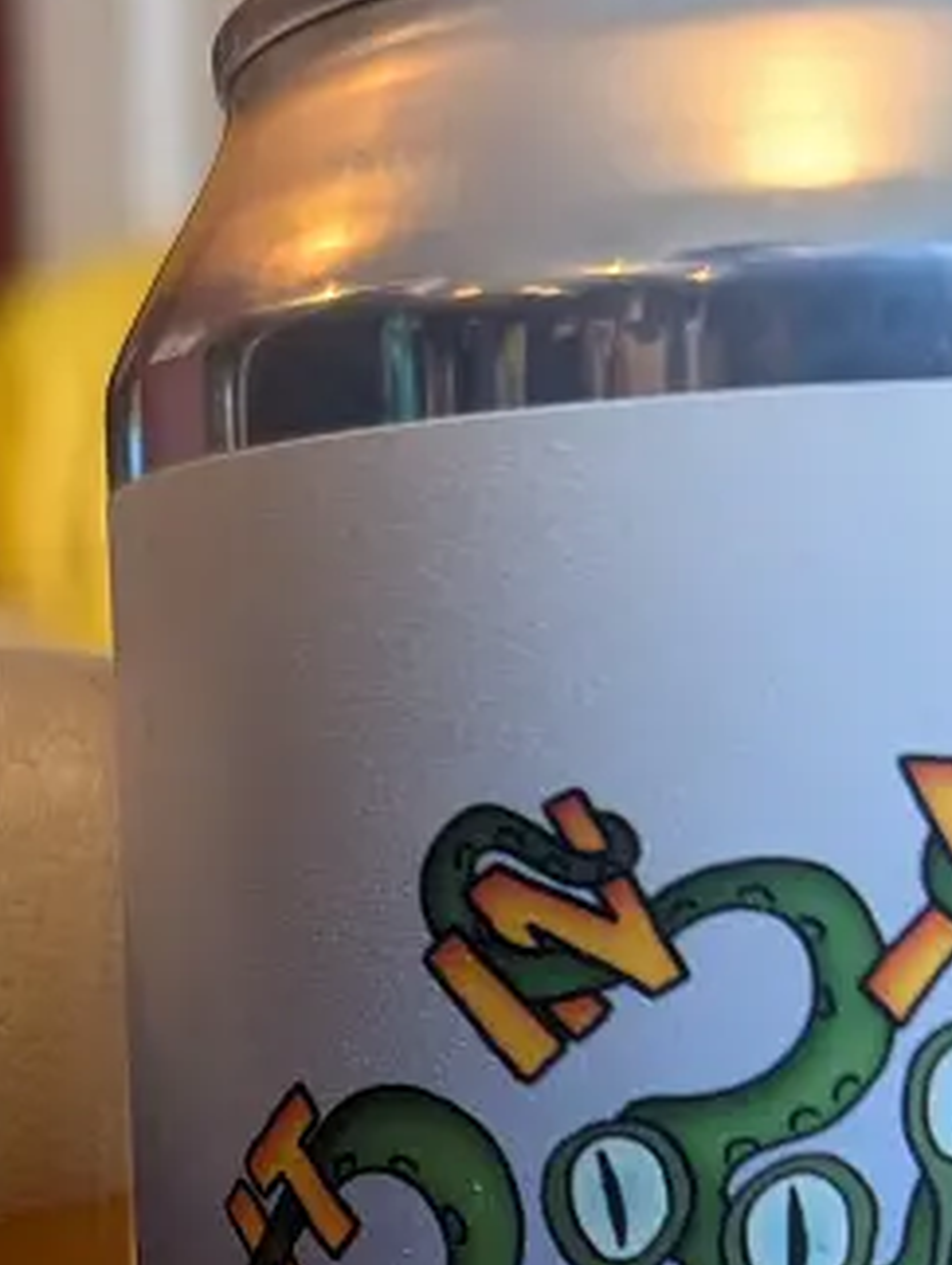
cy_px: 1508
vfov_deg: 23.5
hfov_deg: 19.2
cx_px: 159
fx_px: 2781
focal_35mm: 76
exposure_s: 1/50
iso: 47
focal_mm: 6.81
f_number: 1.85
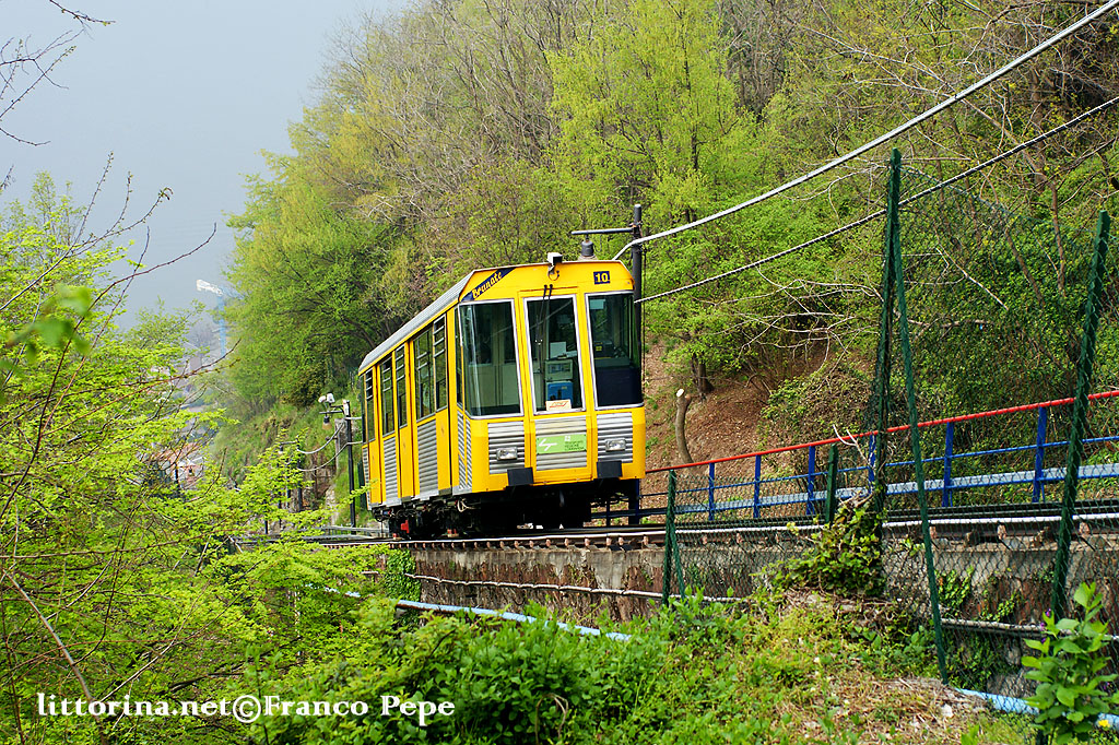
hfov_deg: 27.0
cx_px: 560
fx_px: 2330
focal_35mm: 75
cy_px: 372
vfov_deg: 18.2
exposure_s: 1/200
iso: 200
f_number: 5
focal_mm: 50
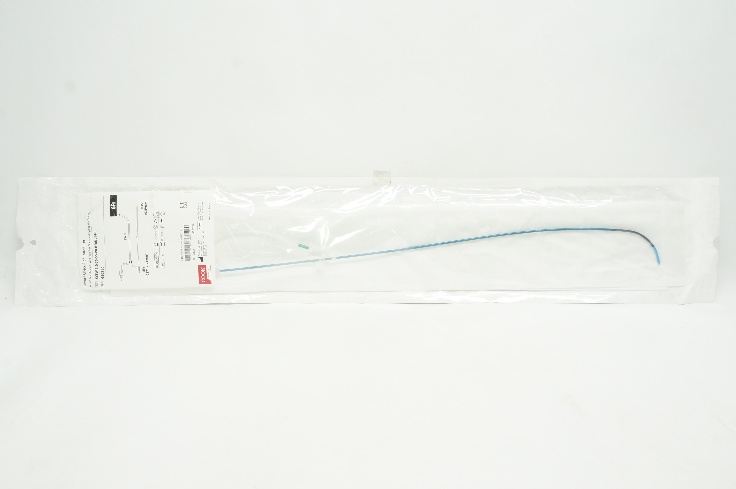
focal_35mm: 32
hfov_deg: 59.5
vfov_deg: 41.6
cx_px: 368
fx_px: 643
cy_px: 244
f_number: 11
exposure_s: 1/15
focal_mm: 21
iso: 400
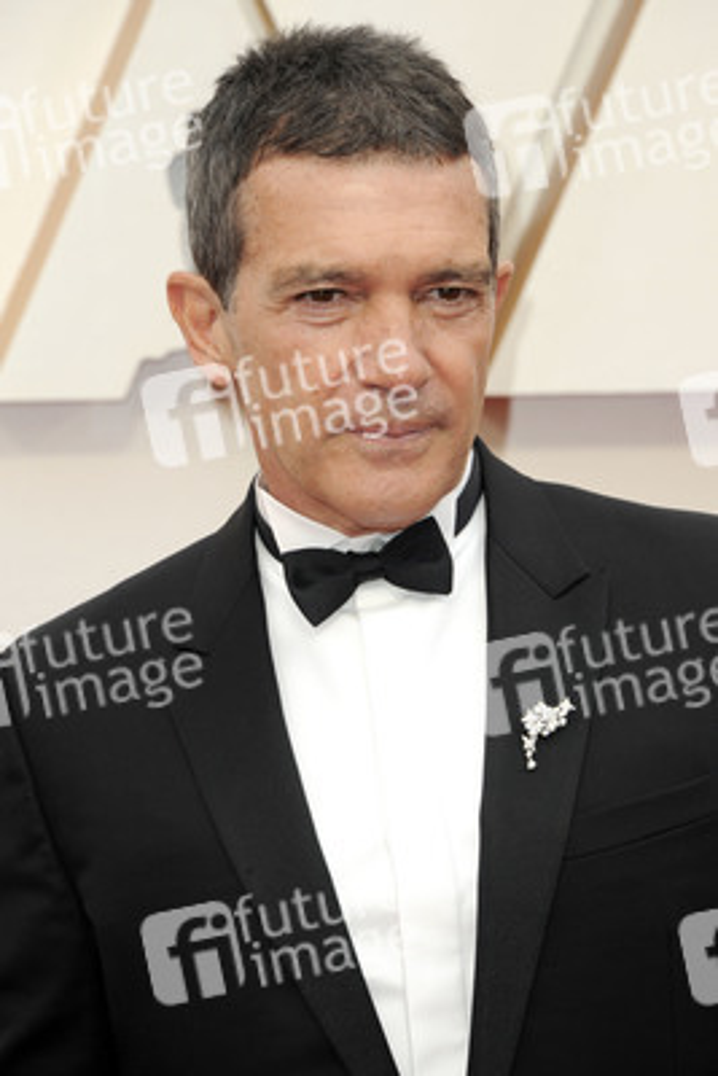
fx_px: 7472
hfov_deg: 5.5
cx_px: 359
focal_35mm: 250
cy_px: 538
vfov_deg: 8.2
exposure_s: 1/200
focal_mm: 250
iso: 800
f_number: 7.1
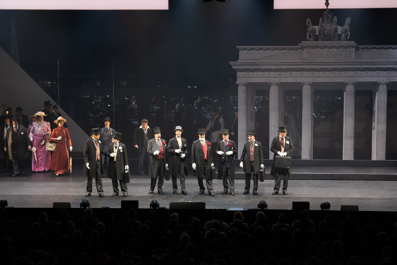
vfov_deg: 15.5
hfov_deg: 23.1
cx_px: 192
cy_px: 135
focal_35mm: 88
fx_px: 970
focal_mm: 83
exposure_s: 1/200
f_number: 3.2
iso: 800
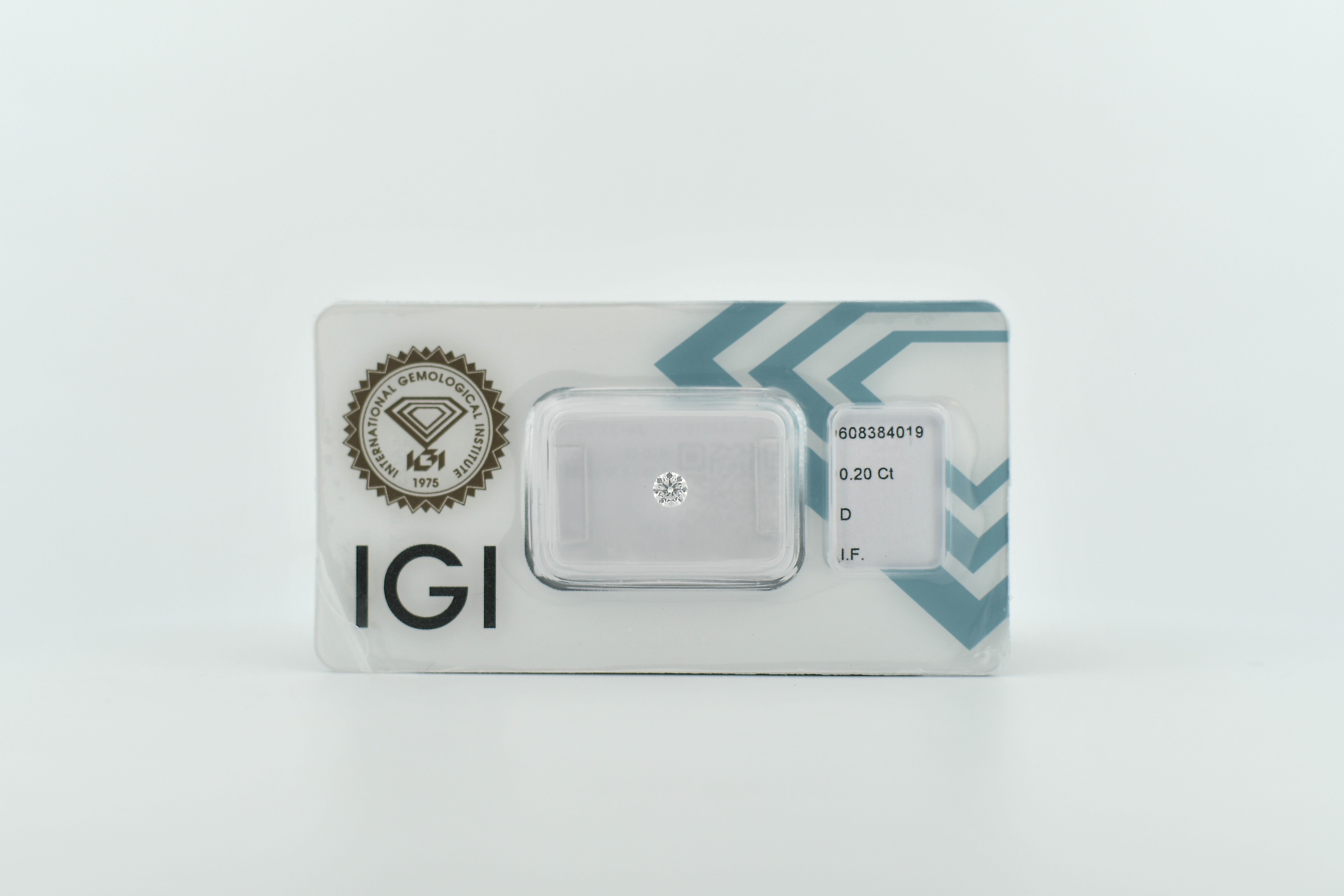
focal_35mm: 57
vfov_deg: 23.8
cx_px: 659
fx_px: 2128
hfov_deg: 35.1
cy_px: 485
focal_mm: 35
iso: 63
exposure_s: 1/320
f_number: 3.2
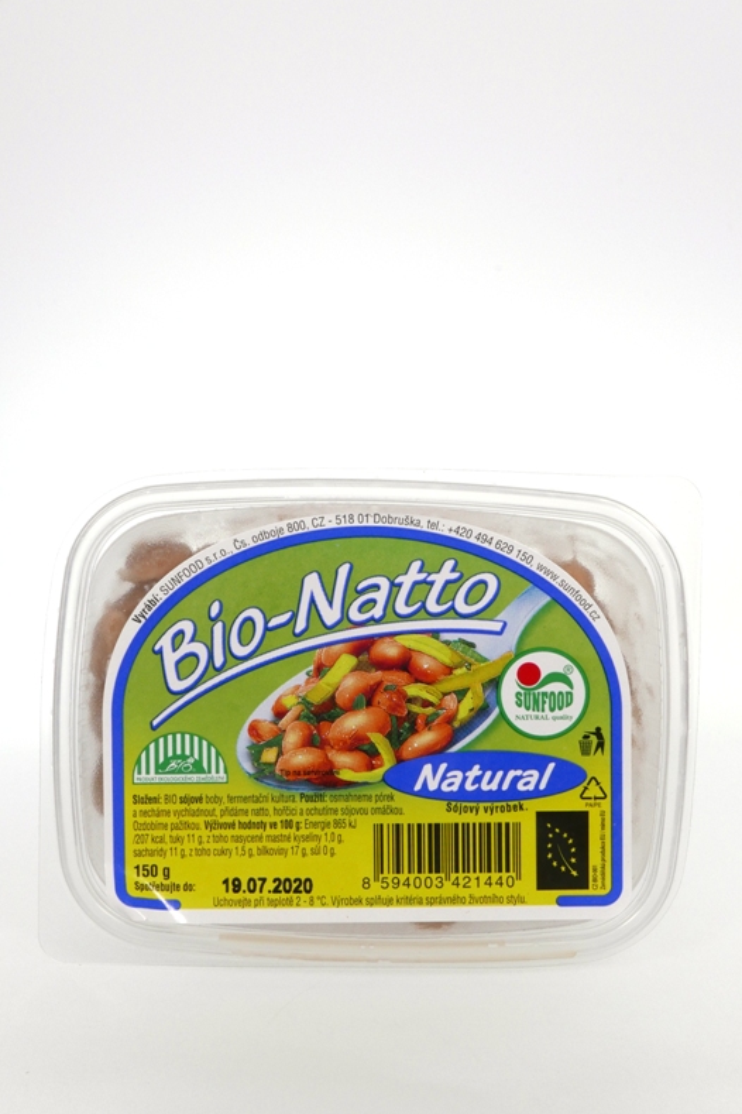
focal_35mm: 66
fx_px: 2040
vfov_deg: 30.5
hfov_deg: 20.6
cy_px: 558
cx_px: 366
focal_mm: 29.3
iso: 800
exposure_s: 1/50
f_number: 16
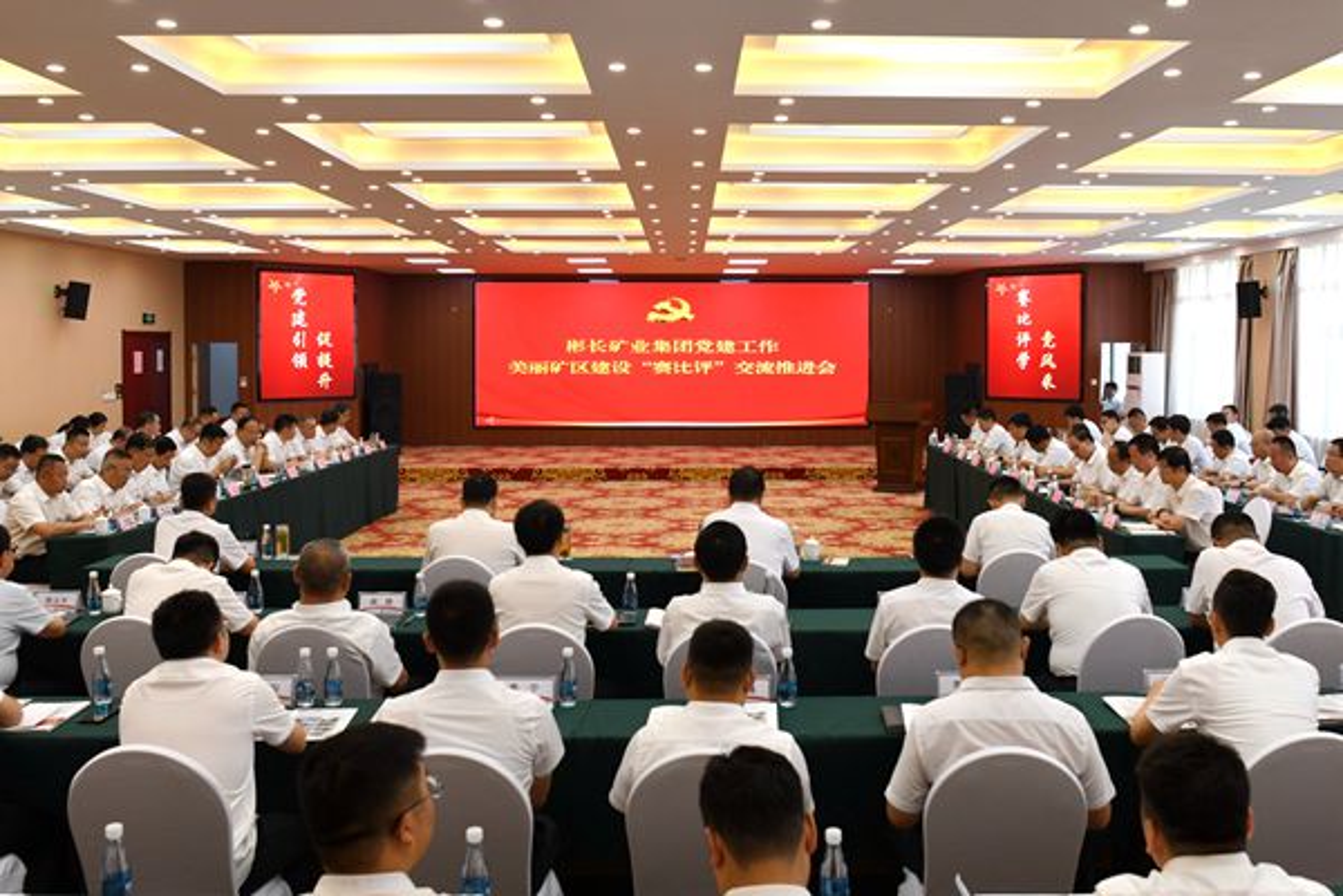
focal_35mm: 24
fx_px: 895
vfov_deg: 53.1
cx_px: 672
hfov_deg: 73.7
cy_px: 448
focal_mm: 24
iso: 800
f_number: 6.3
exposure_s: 1/160
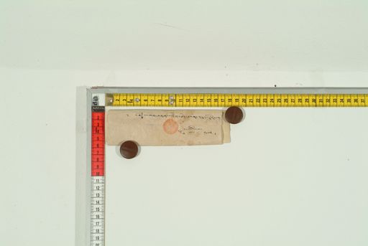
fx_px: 906
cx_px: 184
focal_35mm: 88
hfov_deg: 23.0
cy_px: 123
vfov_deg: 15.5
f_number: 13
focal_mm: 59
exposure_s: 1/15
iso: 160
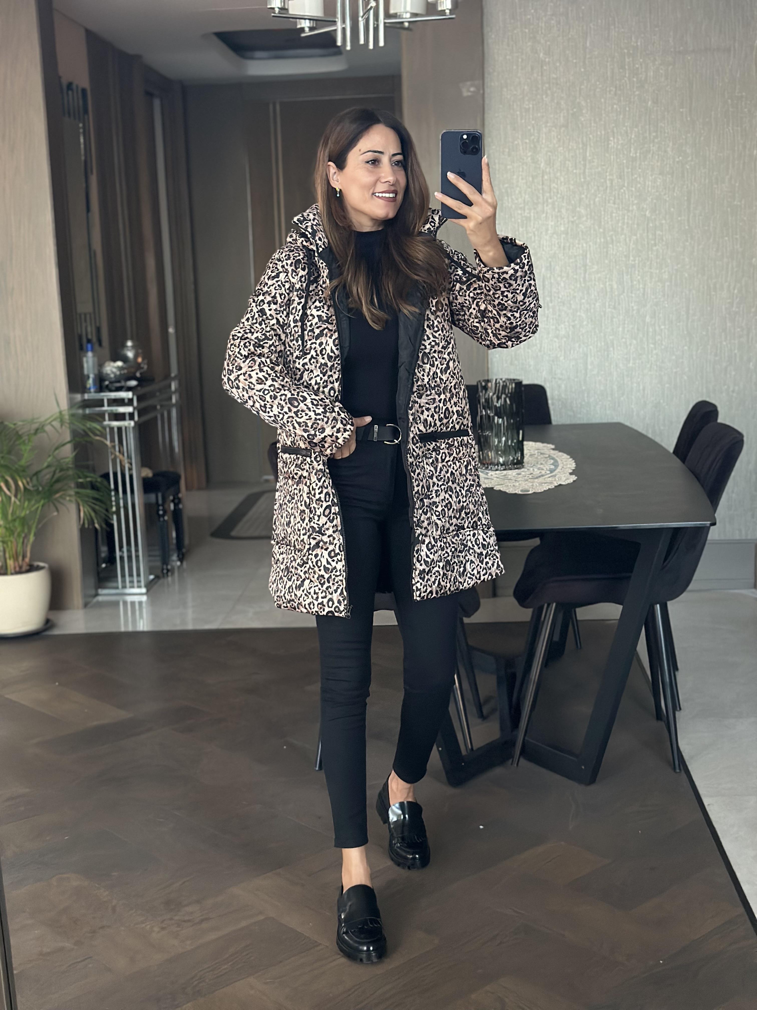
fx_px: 1400
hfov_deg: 30.3
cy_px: 505
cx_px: 378
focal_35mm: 48
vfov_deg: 39.7
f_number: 1.78
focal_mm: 6.86
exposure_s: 1/40
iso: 500
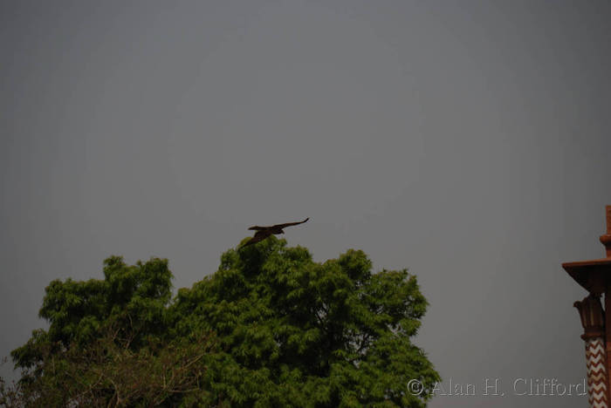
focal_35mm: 300
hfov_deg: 6.9
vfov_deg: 4.6
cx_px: 306
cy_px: 204
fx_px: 5096
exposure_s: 1/1600
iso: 100
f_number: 5.6
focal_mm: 200
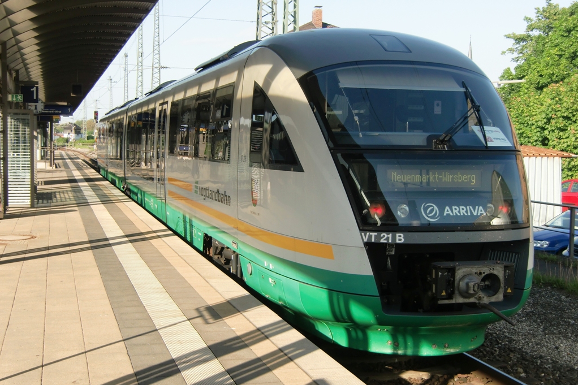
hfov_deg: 40.3
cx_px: 289
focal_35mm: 49
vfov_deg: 27.5
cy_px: 190
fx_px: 787
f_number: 4
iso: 64
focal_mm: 8.4
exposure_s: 1/250
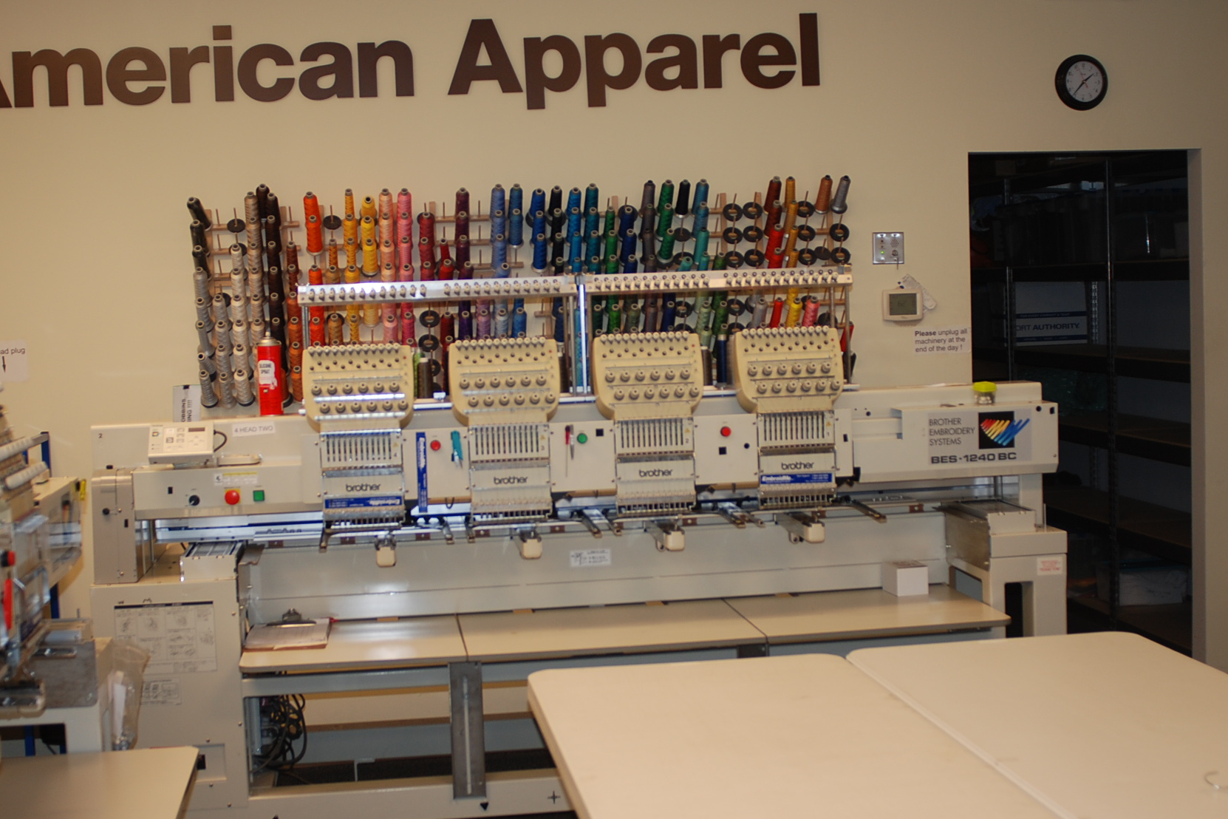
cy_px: 407
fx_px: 1671
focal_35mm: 49
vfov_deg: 27.5
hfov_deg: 40.3
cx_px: 593
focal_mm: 28
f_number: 2.8
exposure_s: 1/60
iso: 200
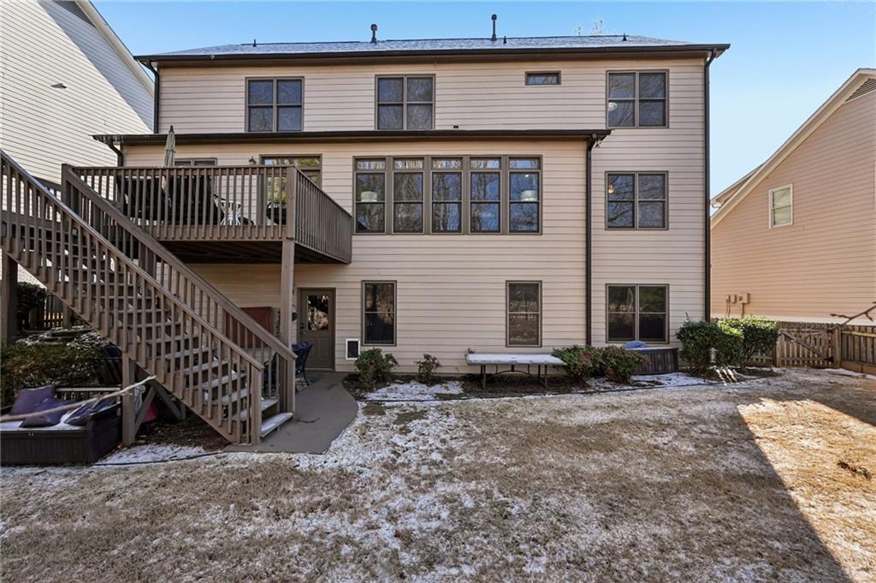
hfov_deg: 96.8
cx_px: 438
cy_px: 292
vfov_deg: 73.7
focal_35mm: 16
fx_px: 389
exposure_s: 1/640
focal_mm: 16
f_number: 8
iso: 800
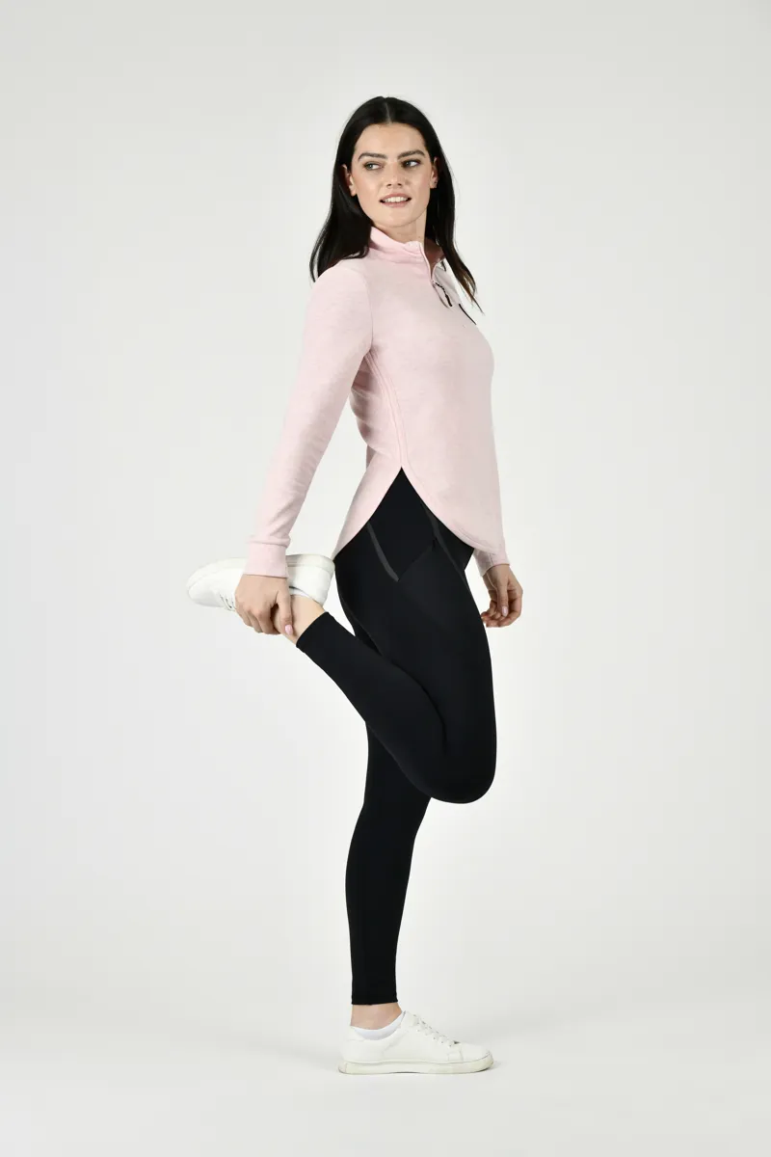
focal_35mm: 70
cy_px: 578
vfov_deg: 28.8
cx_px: 386
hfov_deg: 19.5
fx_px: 2249
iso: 200
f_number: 6.3
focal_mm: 70
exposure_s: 1/160
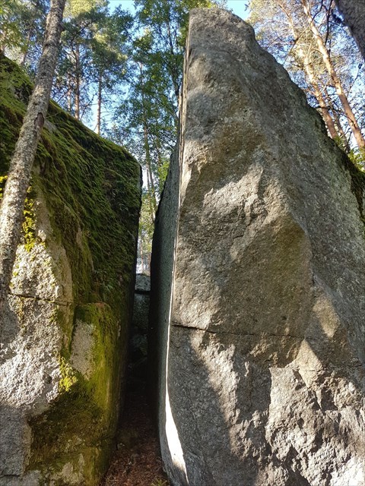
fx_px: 366
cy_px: 243
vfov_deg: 67.3
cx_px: 182
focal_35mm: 26
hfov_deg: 53.1
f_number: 1.7
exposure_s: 1/163
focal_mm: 4.2
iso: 40
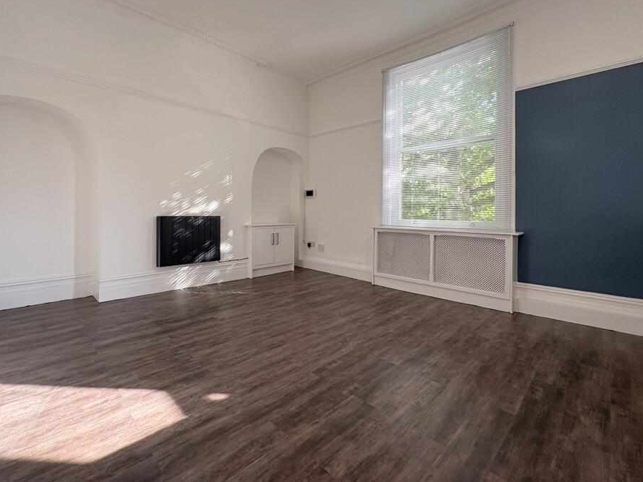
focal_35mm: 16
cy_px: 211
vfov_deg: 77.8
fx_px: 297
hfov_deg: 94.2
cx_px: 289
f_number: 2.2
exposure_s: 1/99
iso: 100
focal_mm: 2.22
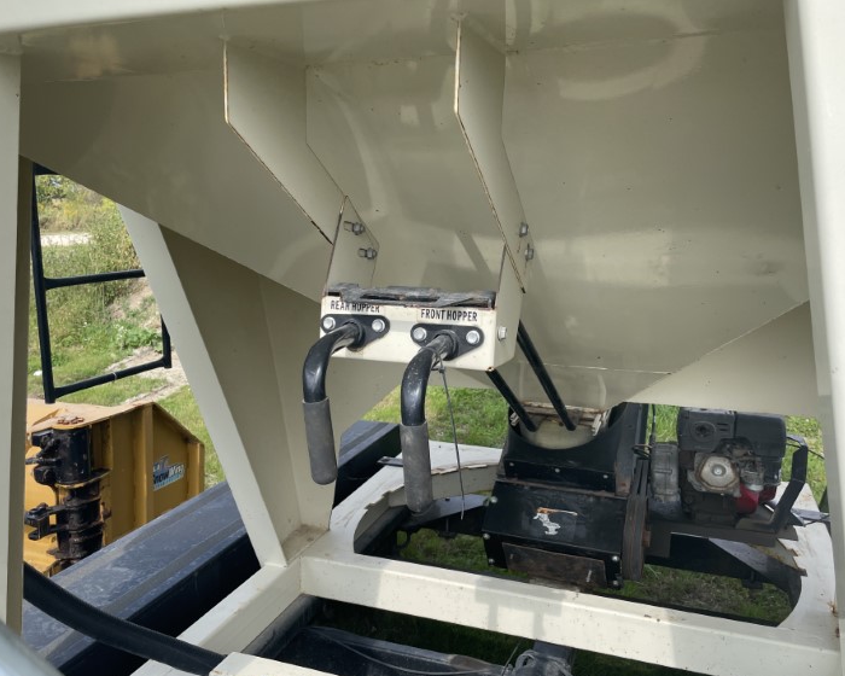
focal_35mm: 29
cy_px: 342
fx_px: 725
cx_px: 412
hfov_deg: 60.4
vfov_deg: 50.0
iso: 32
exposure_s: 1/1062
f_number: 1.6
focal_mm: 4.2
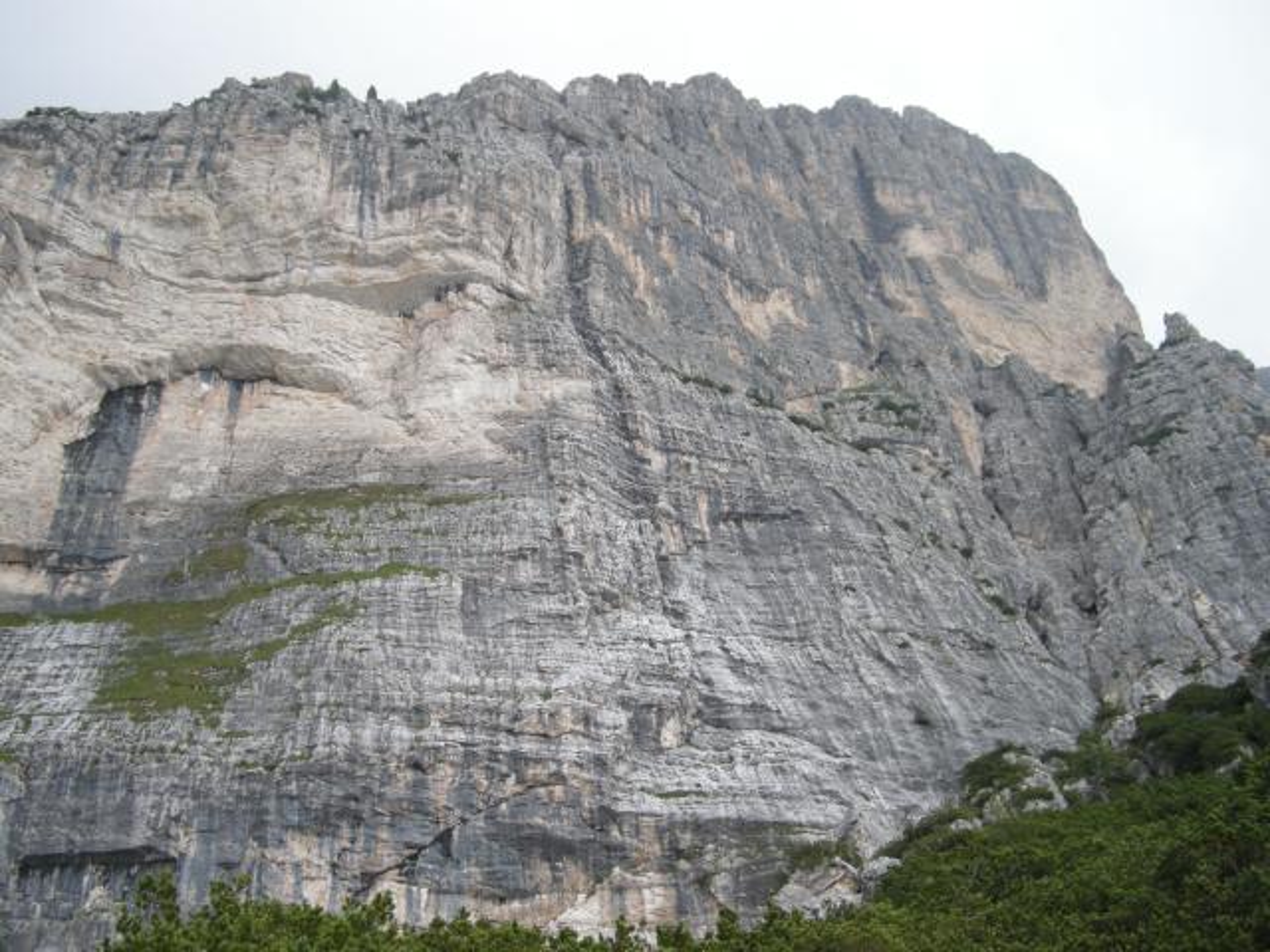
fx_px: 1357
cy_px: 476
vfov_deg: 38.7
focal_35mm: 37
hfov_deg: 50.1
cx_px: 635
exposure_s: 1/118
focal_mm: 7.9
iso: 64
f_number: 2.8
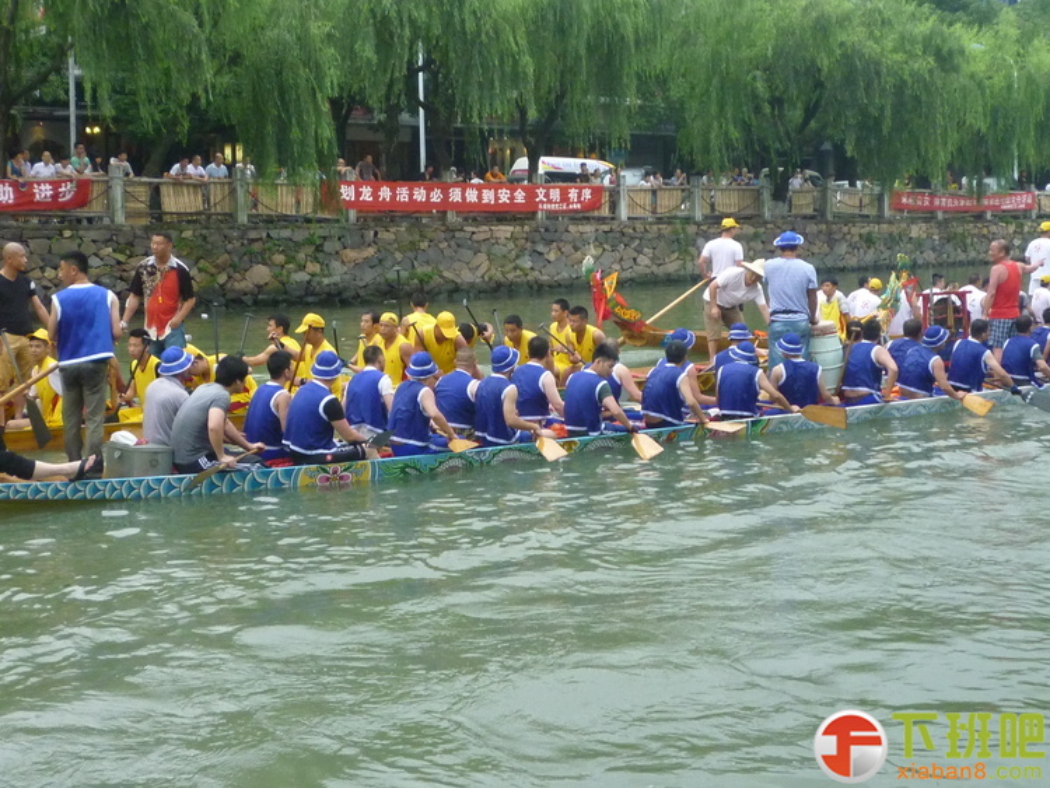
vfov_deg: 28.0
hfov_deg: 36.8
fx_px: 1578
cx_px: 525
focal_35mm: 52
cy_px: 394
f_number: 3.5
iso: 320
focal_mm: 5.8
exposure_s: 1/250
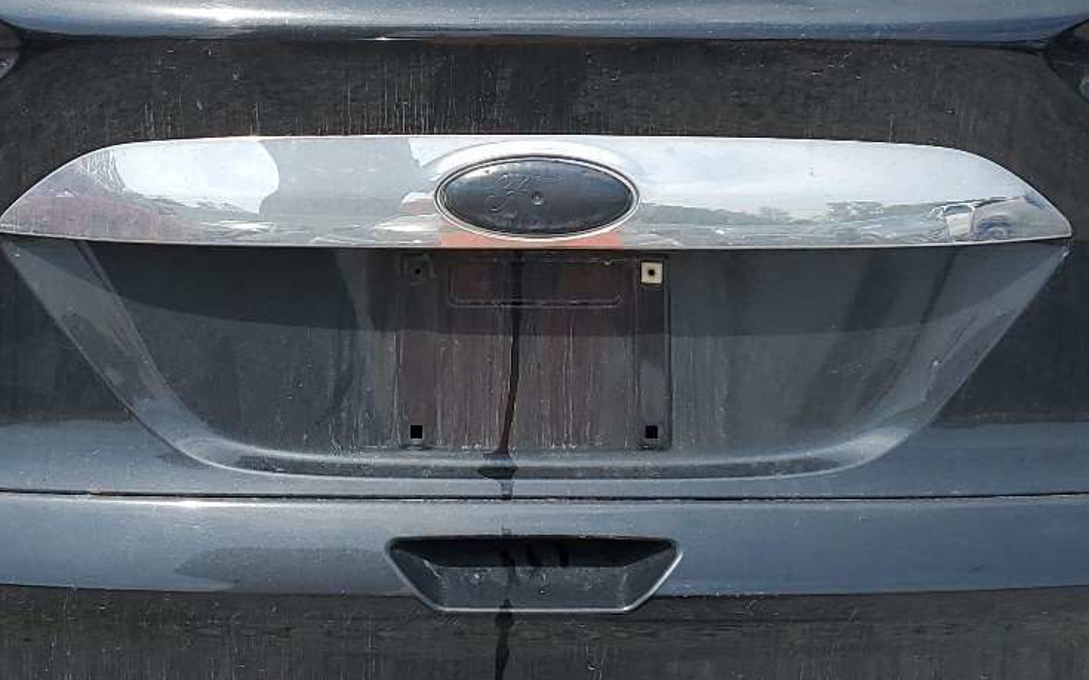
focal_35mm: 60
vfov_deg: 21.5
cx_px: 565
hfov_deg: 34.0
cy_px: 185
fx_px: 1780
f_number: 1.5
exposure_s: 1/3333
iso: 50
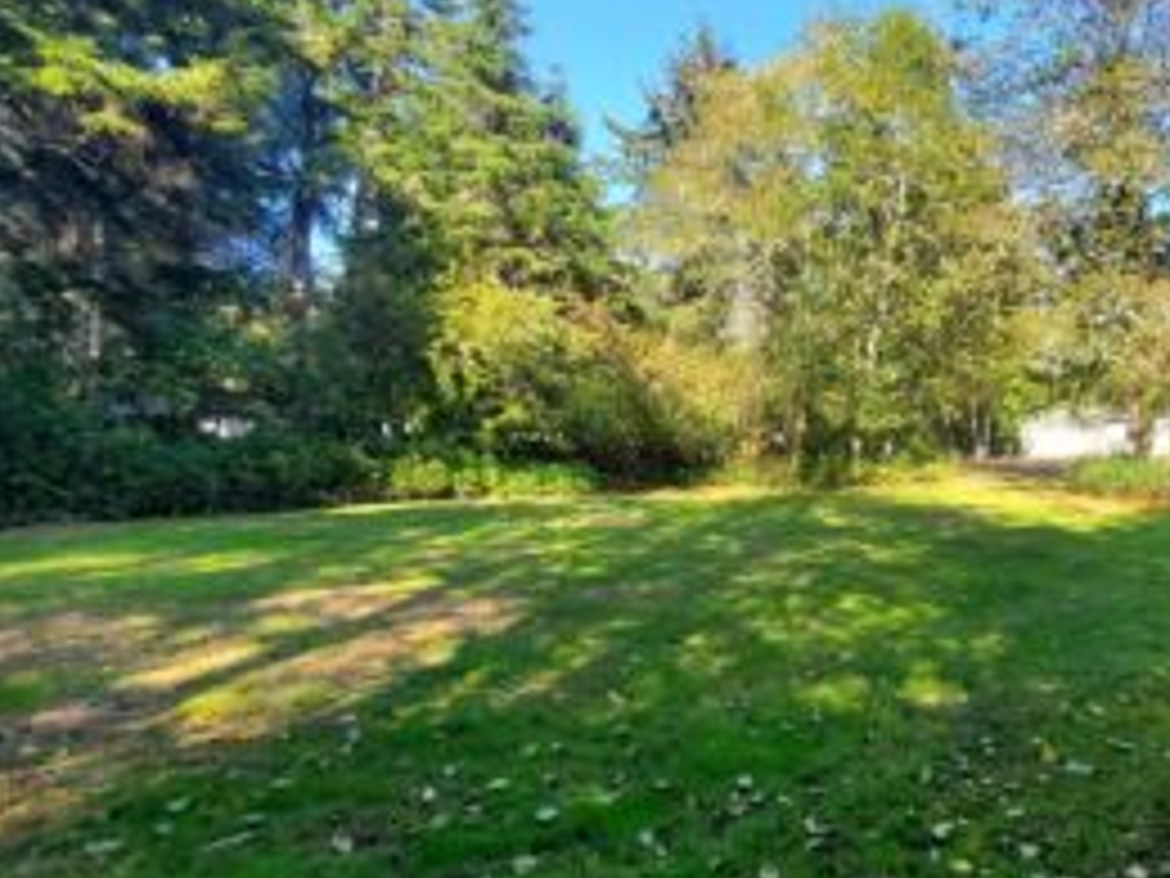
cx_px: 860
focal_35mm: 20
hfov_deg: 76.5
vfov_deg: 65.9
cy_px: 410
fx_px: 676
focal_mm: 1.8
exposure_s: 1/222
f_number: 2.2
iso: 50
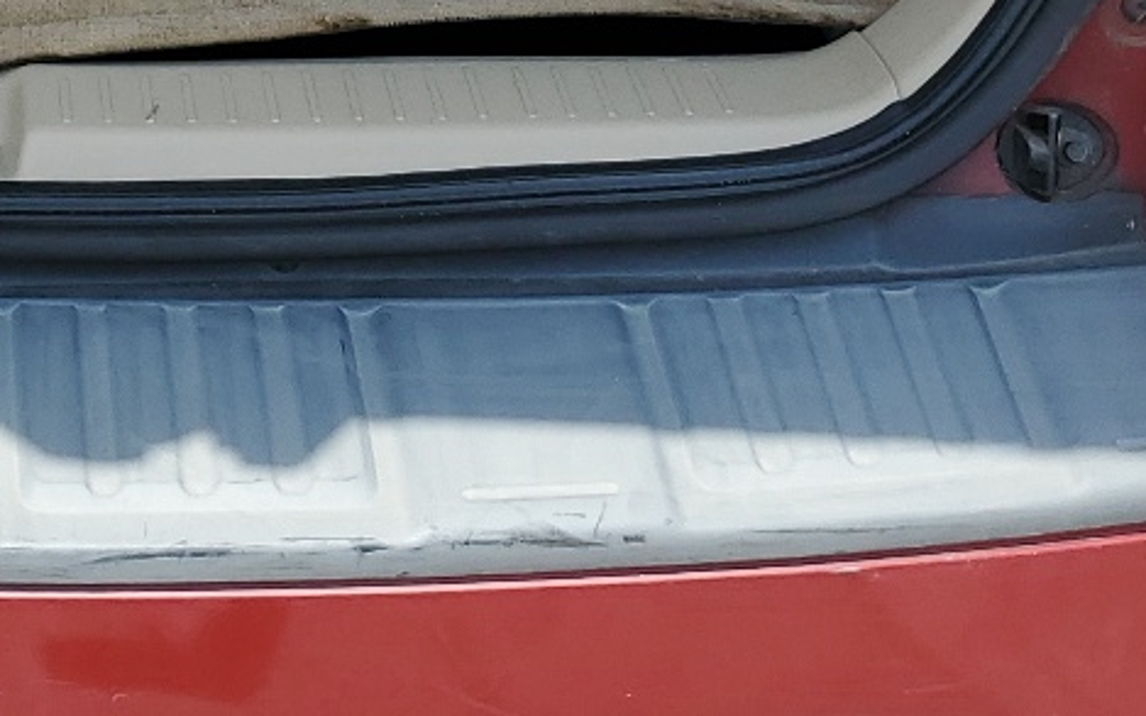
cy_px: -379
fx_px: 2935
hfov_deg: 20.9
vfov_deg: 13.1
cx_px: -154
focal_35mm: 94
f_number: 1.5
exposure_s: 1/1667
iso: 50
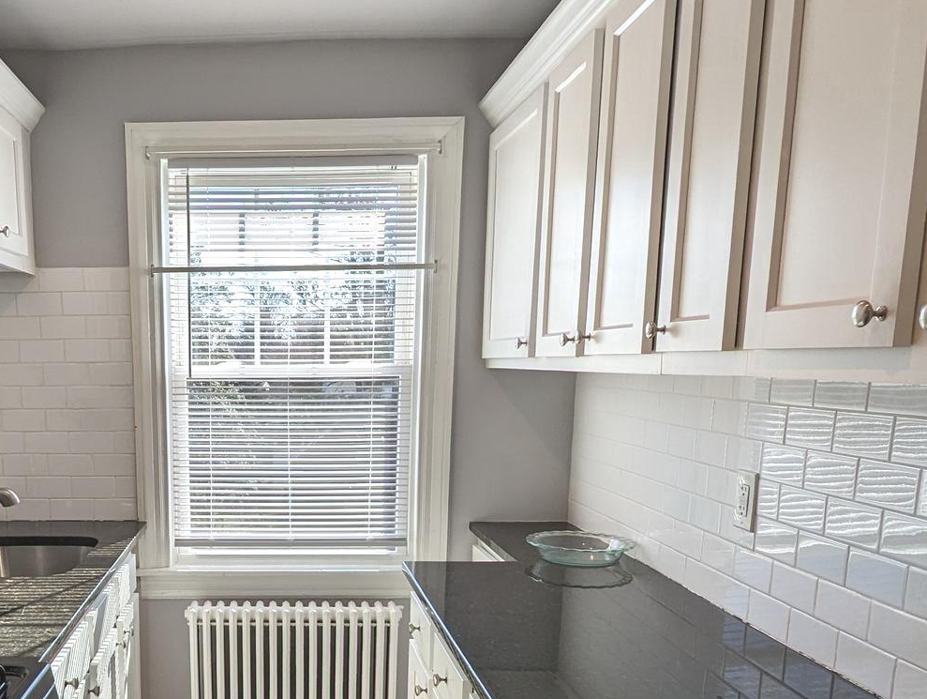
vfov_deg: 41.8
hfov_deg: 53.3
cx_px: 256
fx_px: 885
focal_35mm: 33
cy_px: 523
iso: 45
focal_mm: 2.35
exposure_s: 1/524
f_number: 2.2
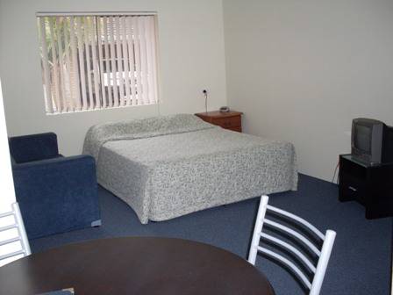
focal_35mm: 38
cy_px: 148
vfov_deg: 37.7
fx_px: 431
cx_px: 196
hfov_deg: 49.0
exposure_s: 1/45
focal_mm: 6.3
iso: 200
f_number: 2.8
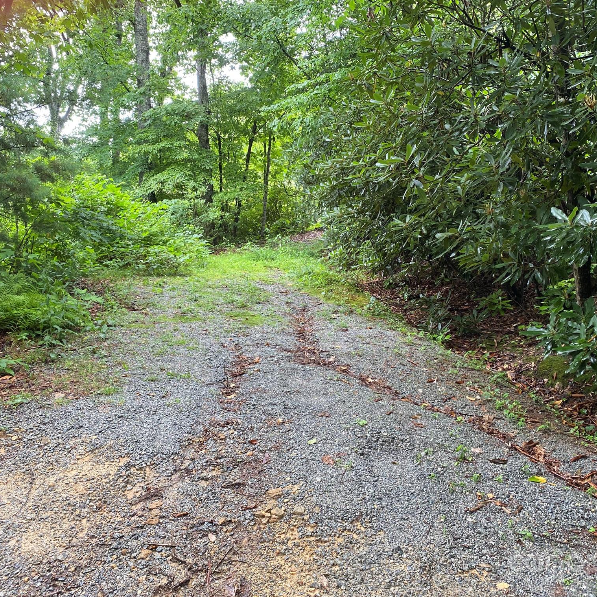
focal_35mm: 31
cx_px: 328
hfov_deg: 52.4
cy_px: 295
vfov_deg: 52.5
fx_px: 605
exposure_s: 1/121
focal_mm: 4.25
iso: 125
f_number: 1.8
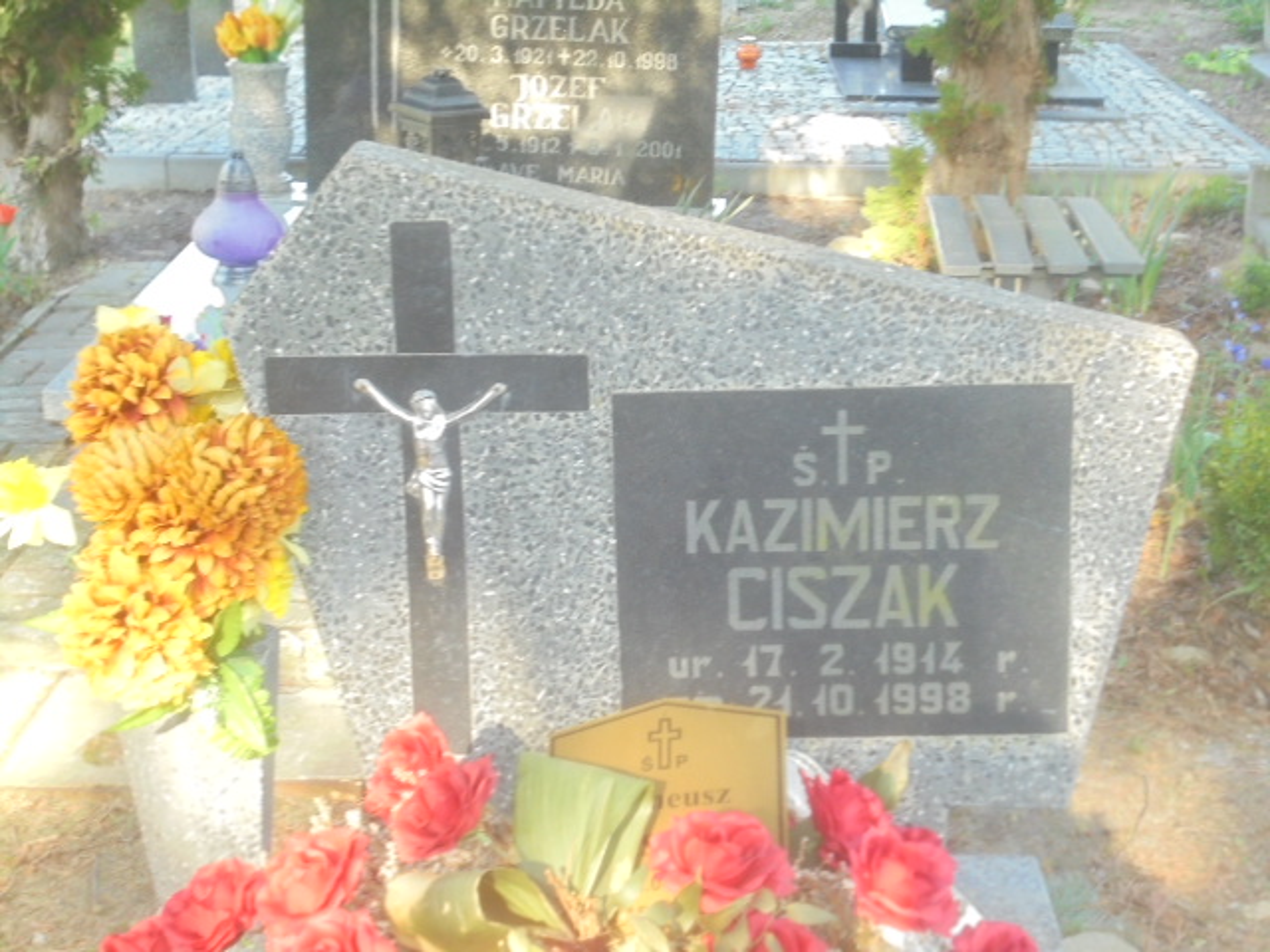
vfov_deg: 22.9
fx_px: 2348
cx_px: 635
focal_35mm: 64
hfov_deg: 30.3
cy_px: 476
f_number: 5.6
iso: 400
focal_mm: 11.5
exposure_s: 1/60
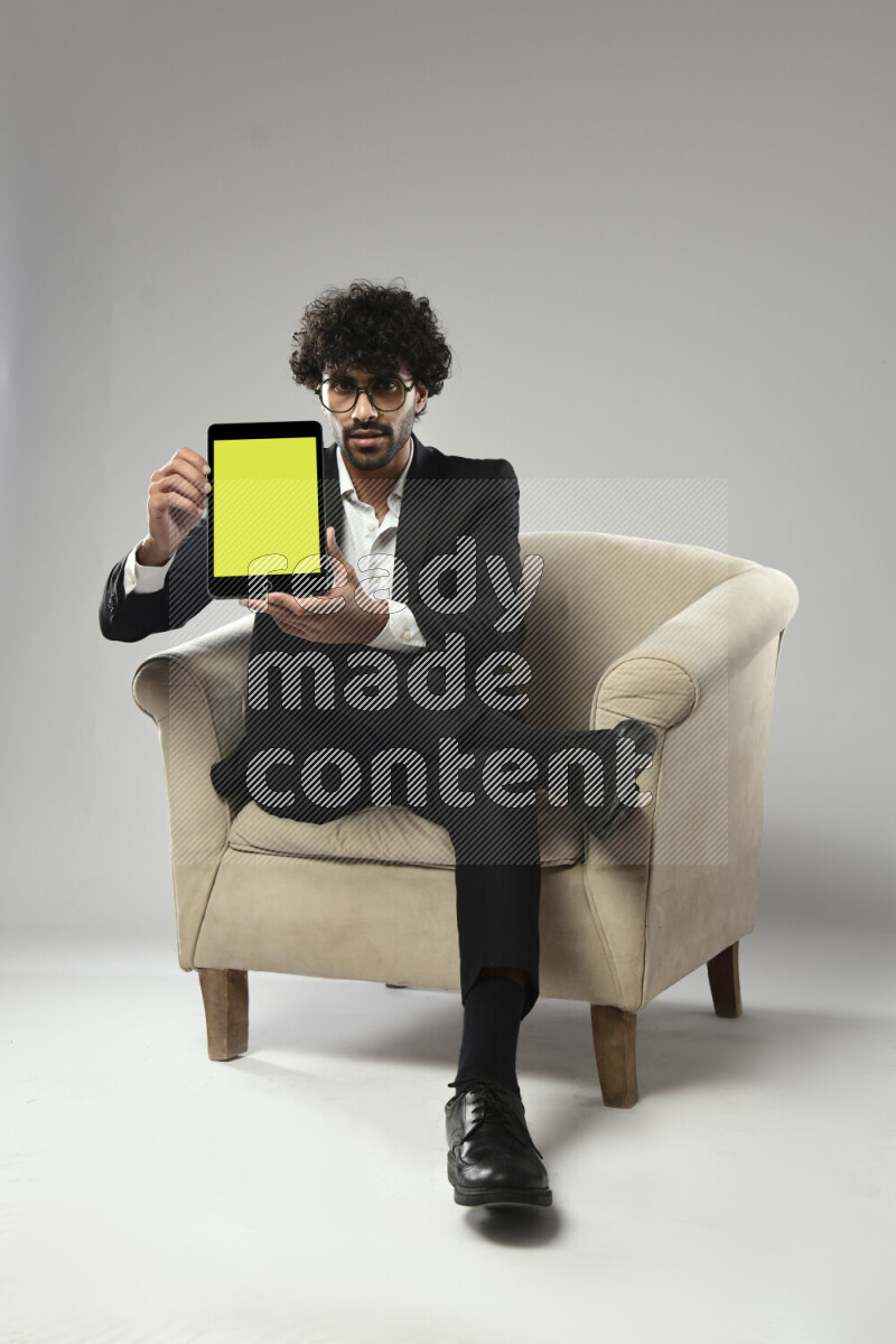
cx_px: 448
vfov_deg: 50.7
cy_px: 672
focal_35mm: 38
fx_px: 1419
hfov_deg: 35.1
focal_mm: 38
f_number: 5.6
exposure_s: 1/125
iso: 400
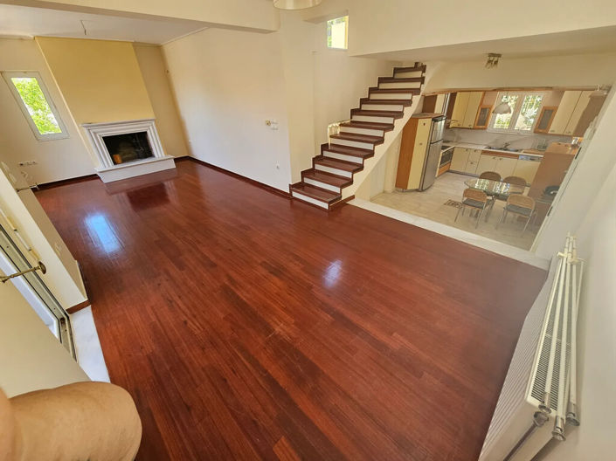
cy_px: 230
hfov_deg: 106.2
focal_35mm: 13
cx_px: 308
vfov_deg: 89.9
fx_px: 231
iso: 50
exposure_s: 1/50
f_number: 2.2
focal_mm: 2.2
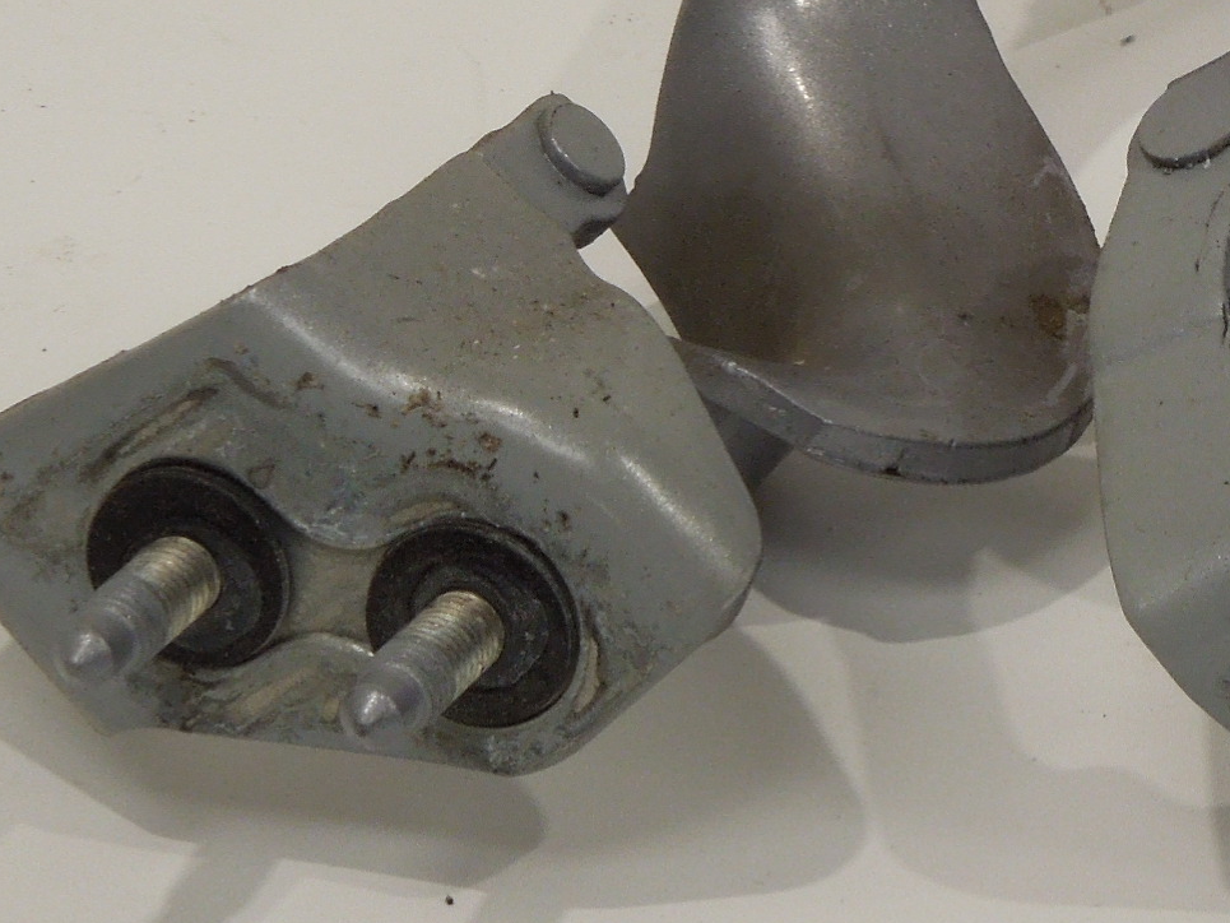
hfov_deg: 8.3
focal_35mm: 239
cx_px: 1151
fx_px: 8493
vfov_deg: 6.2
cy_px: 4
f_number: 4.6
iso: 320
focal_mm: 16
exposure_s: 1/60
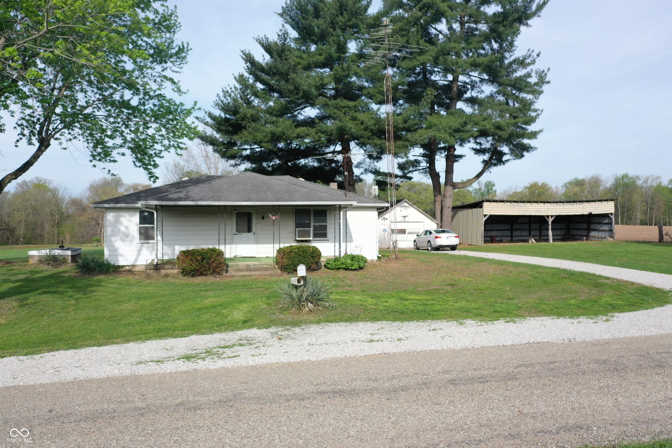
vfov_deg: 46.4
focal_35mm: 28
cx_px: 336
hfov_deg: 65.5
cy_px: 224
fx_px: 523
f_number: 3.5
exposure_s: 1/3200
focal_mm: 10.26
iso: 400
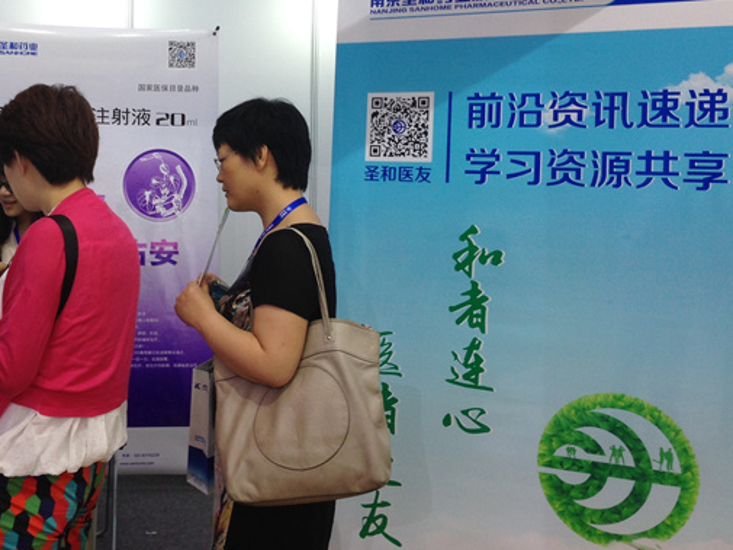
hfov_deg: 36.9
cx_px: 219
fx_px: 1080
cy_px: 169
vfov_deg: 28.3
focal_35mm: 51
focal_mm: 4.12
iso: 50
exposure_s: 1/40
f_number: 2.4
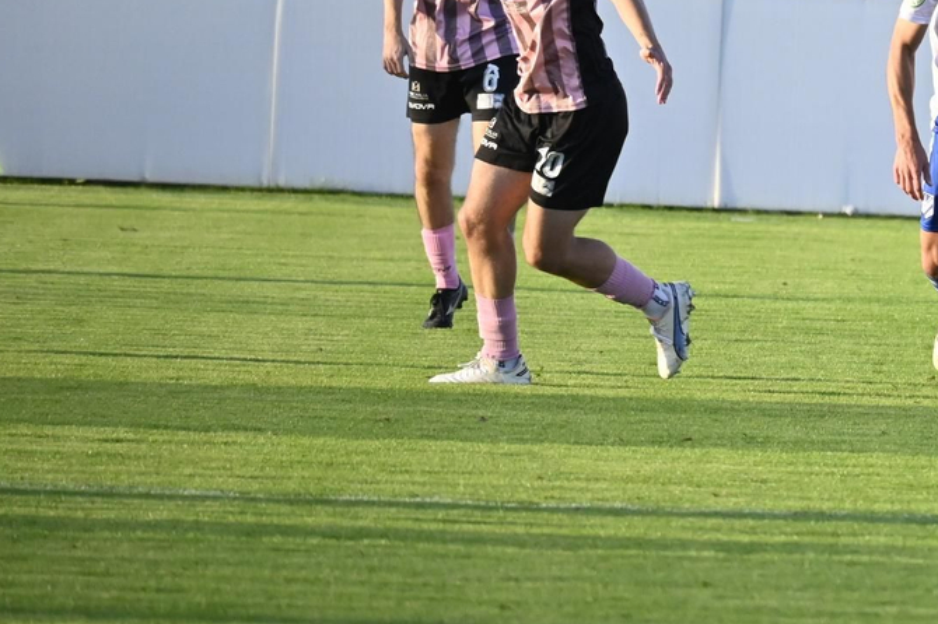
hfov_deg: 2.3
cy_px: 62
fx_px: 23333
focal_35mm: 896
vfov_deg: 1.5
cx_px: 1057
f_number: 6.3
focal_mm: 250
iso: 800
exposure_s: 1/800
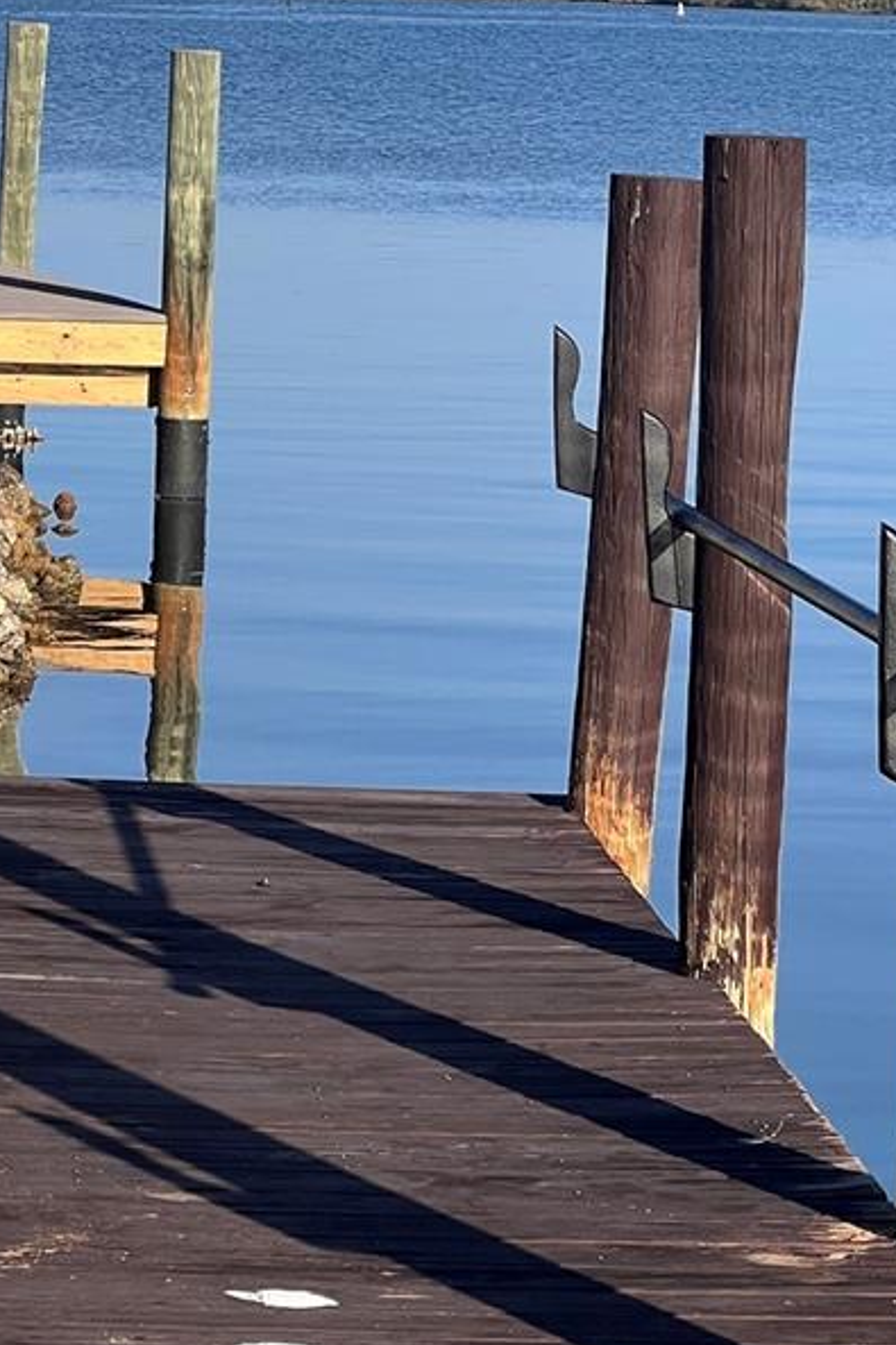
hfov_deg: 8.5
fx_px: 6051
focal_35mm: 162
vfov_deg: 12.7
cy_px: 411
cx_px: 383
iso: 32
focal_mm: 9
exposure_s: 1/791
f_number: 2.8
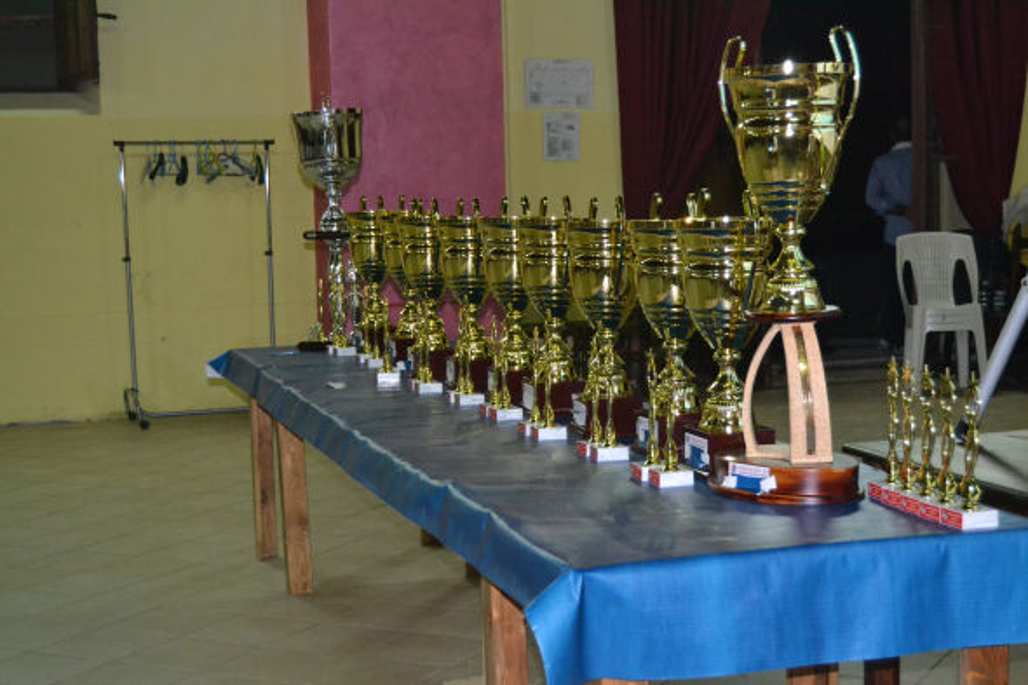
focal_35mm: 60
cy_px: 342
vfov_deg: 22.6
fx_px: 1713
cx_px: 514
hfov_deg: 33.4
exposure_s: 1/60
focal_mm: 40
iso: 3200
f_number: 5
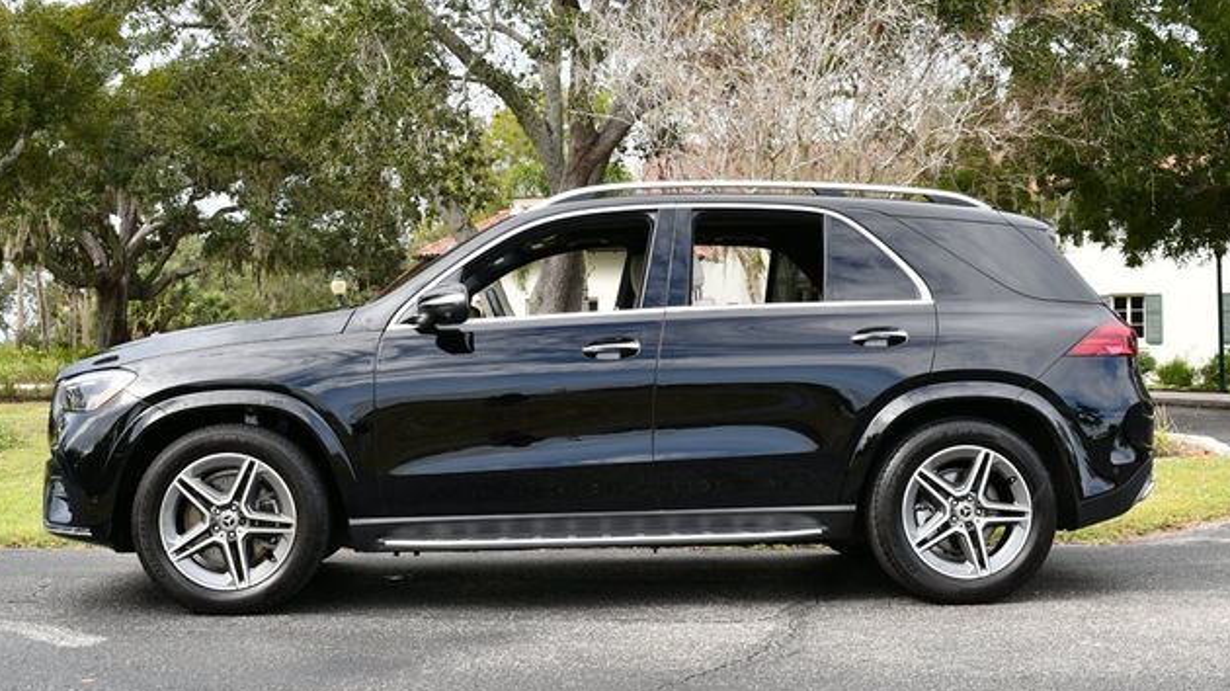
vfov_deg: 24.4
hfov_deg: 42.1
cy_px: 306
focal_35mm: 49
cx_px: 613
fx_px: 1598
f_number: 5.6
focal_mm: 23
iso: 200
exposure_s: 1/250
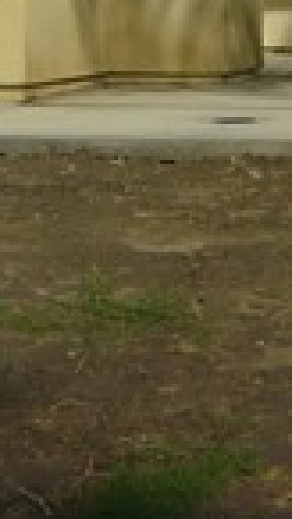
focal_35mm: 158
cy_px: -167
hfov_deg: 7.7
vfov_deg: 13.1
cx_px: 32
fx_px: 2177
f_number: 8
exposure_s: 1/640
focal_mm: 5.5
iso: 100
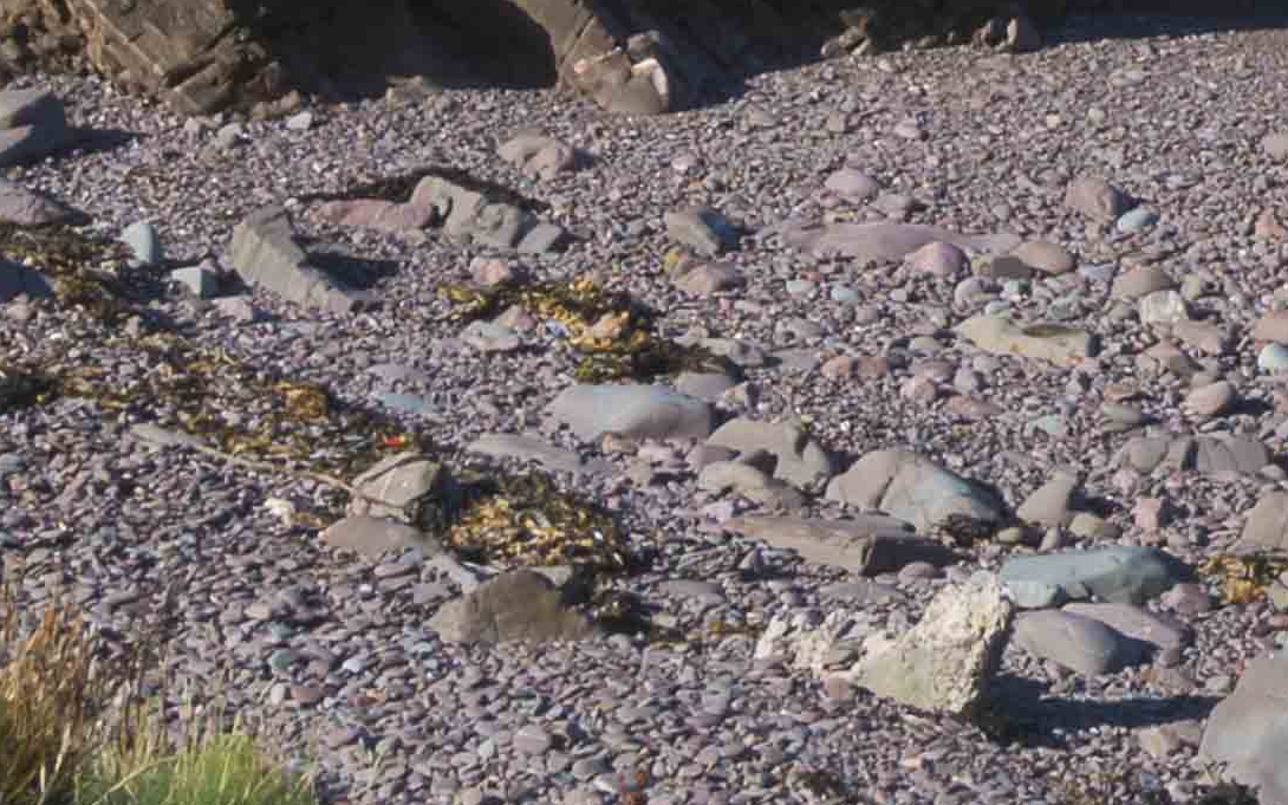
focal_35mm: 217
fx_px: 7616
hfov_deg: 8.4
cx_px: 3561
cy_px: -2277
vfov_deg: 5.4
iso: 100
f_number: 16
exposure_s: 1/60
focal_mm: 29
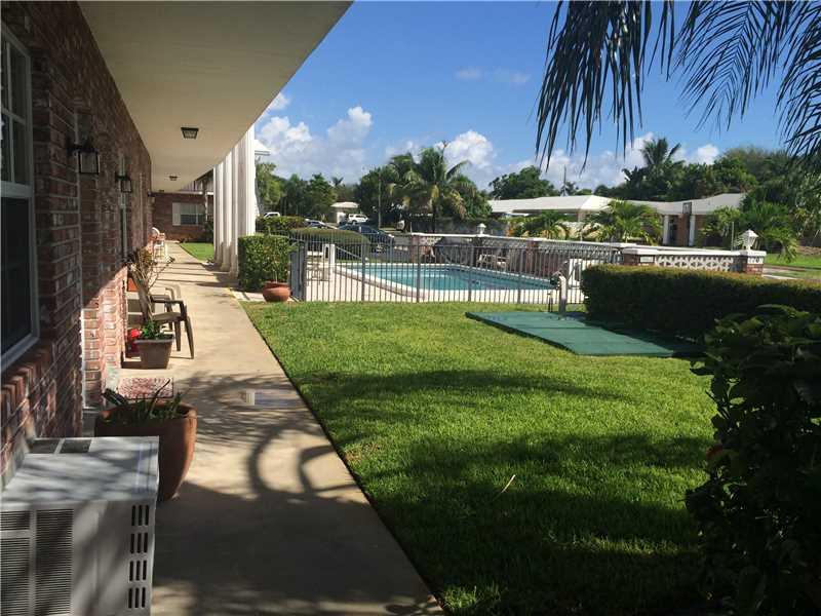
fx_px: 712
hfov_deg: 60.0
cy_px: 308
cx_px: 410
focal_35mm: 30
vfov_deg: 46.8
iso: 40
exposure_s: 1/2415
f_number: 2.2
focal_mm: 4.12
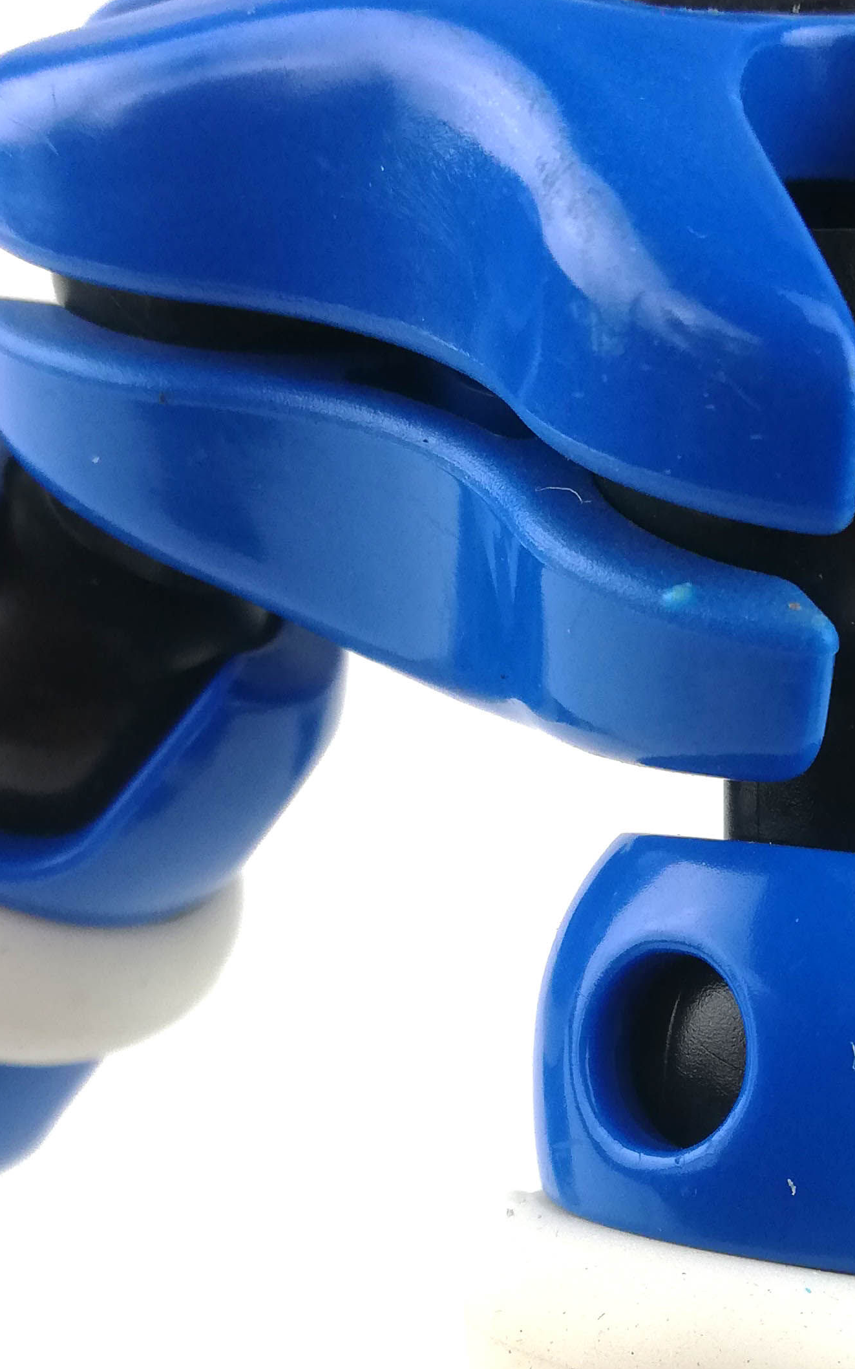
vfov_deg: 33.3
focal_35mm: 60
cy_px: 1046
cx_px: 728
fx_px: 2237
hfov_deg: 21.3
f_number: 2.2
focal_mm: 3.81
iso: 50
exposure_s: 1/100
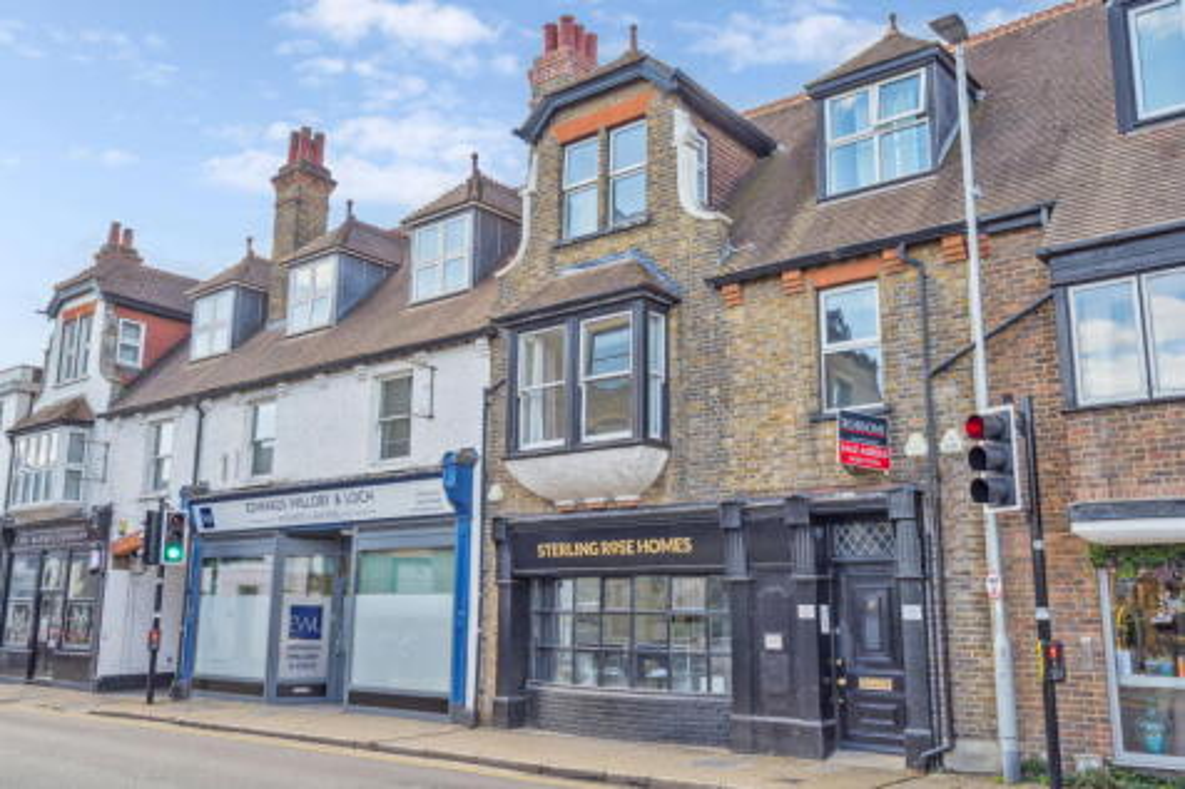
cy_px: 394
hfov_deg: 60.3
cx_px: 592
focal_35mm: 31
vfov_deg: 42.3
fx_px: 1020
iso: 320
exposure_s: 1/250
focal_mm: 31
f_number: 5.6
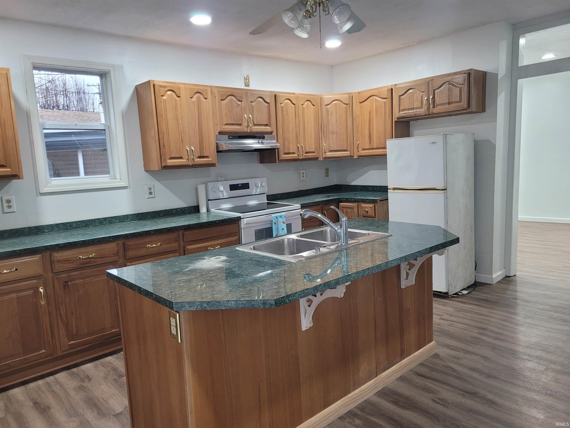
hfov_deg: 67.3
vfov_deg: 53.1
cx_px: 285
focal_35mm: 26
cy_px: 214
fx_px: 428
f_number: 1.8
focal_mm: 5.4
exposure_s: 1/60
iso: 250
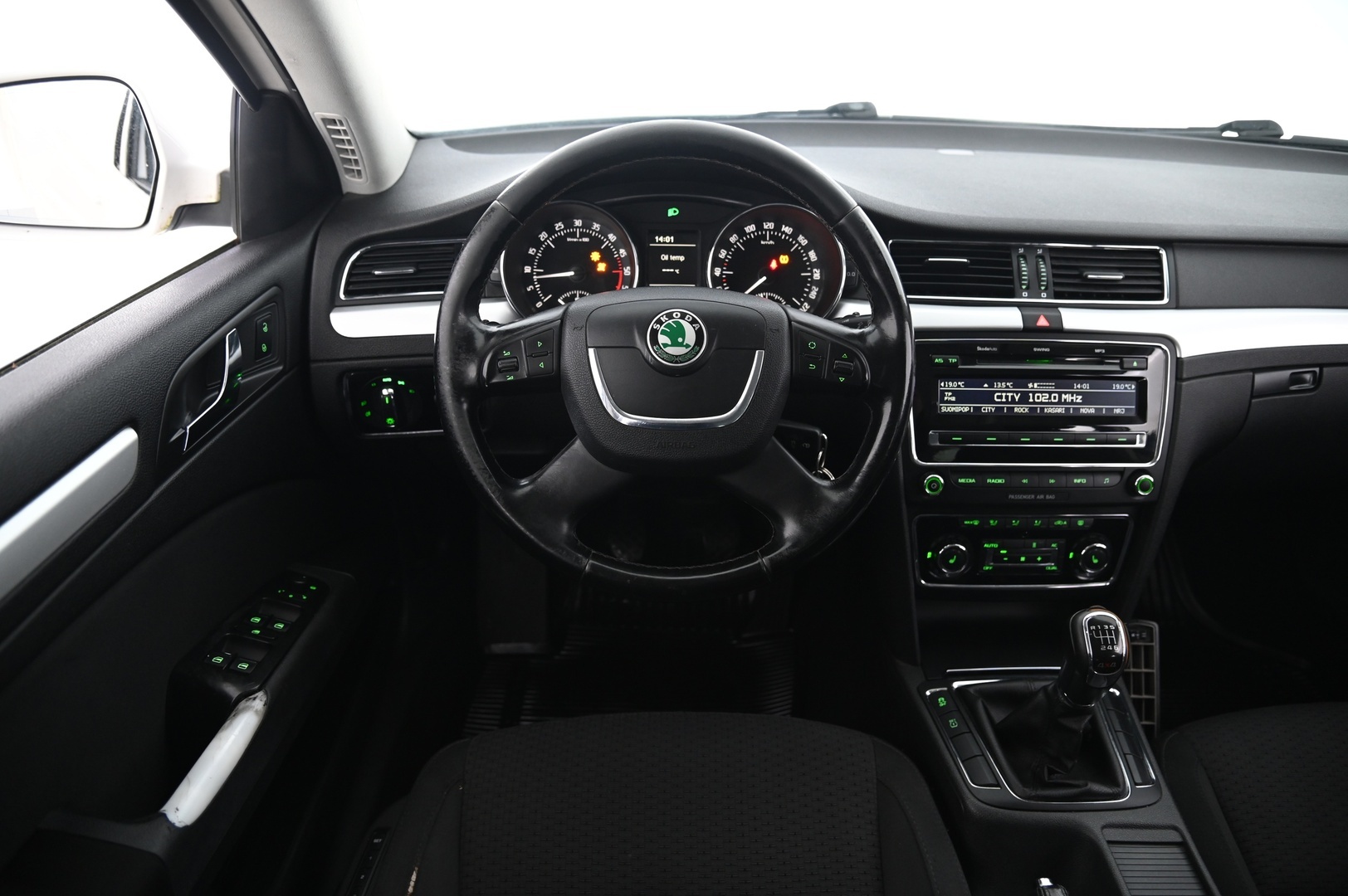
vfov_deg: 53.1
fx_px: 898
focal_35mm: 24
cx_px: 674
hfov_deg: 73.8
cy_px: 448
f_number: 4
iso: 2000
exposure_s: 1/15
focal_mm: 24
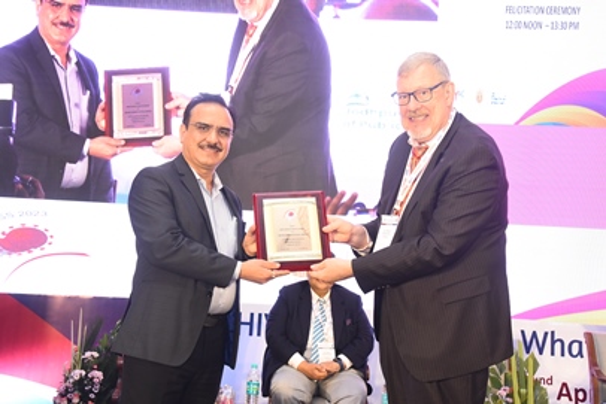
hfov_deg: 39.6
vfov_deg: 27.0
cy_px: 202
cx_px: 303
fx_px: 842
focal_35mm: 50
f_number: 7.1
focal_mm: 50
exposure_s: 1/125
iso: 3200
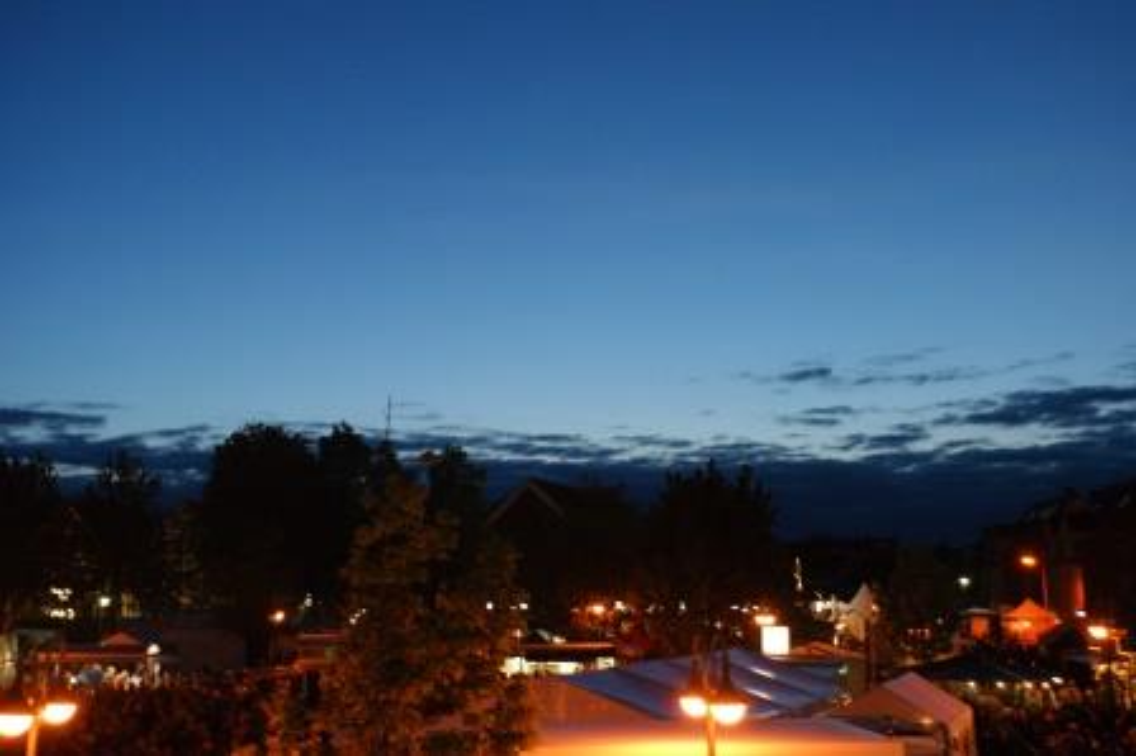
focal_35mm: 39
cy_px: 378
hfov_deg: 49.6
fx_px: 1230
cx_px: 568
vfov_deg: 34.2
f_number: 4.5
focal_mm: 26
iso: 800
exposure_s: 1/10
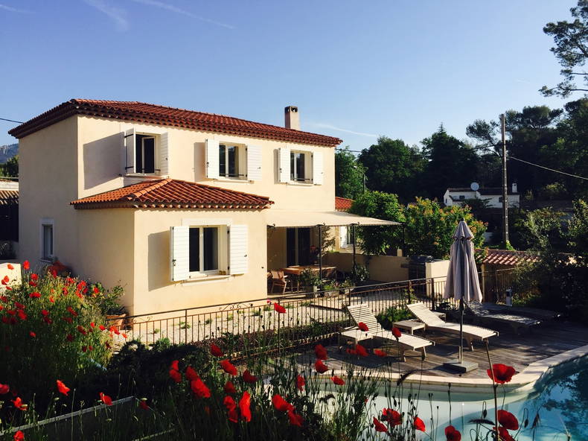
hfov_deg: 61.7
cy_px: 220
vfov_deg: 48.2
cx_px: 294
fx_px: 492
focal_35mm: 29
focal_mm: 4.15
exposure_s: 1/1799
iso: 32
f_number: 2.2
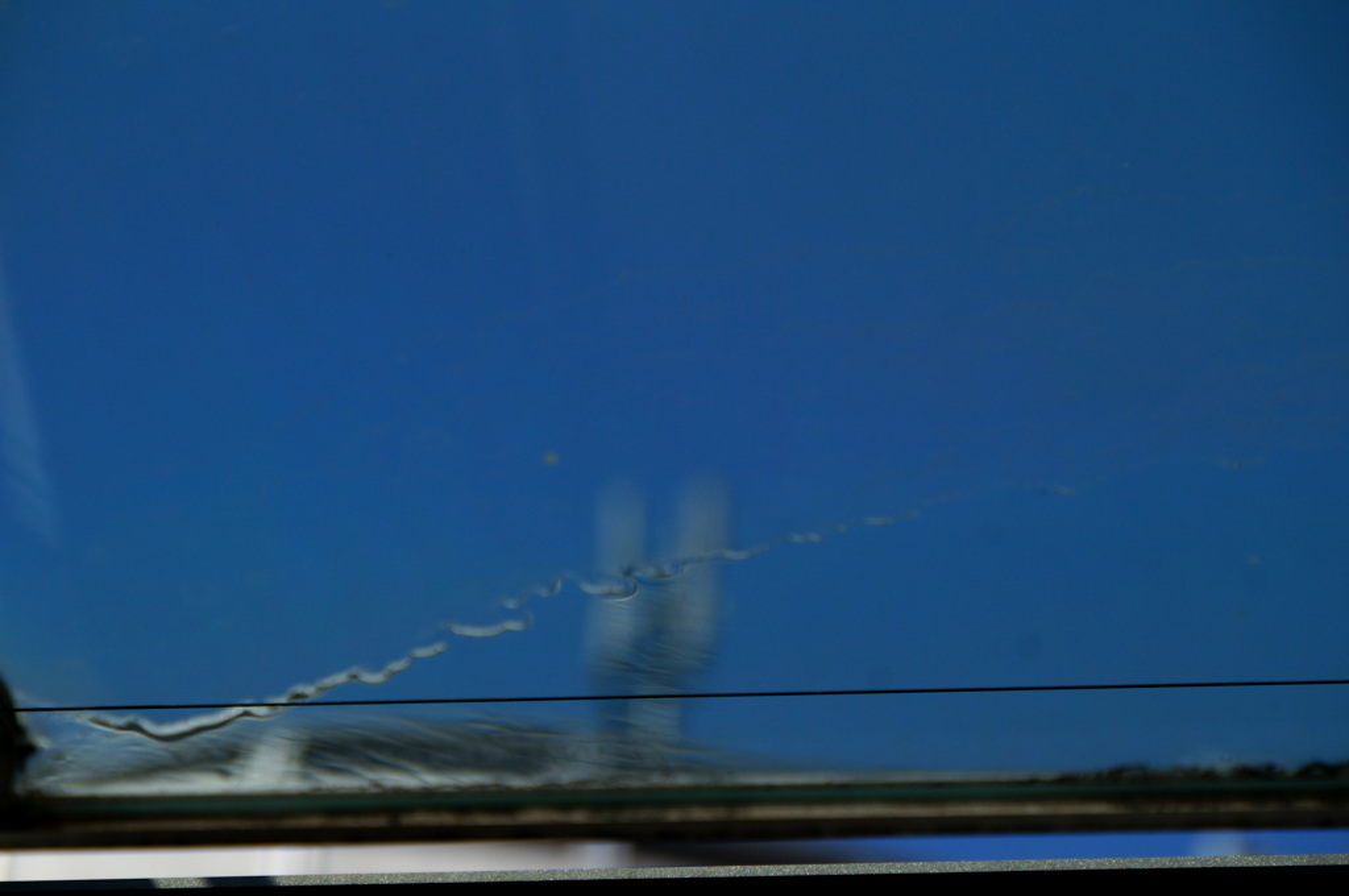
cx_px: 674
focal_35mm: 300
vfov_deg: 4.6
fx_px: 11227
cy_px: 448
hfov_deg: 6.9
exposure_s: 1/800
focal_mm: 200
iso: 100
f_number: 8
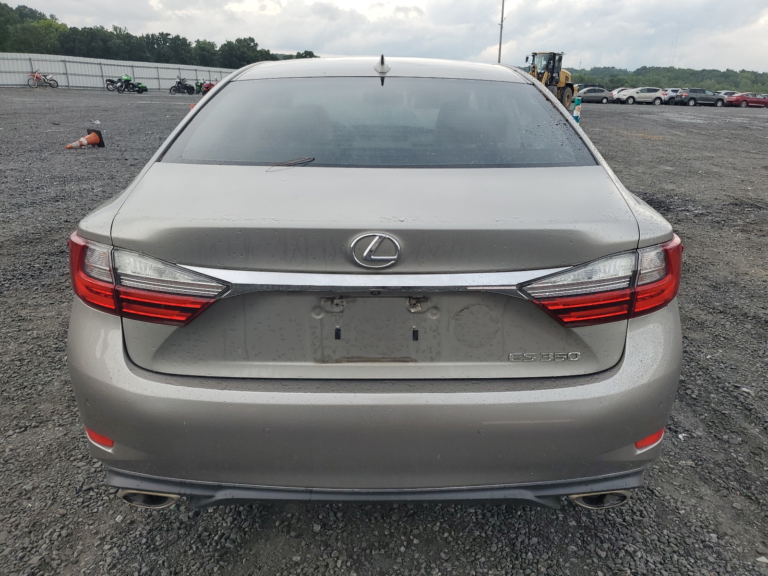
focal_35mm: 26
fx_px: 577
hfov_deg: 67.3
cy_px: 288
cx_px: 384
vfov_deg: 53.1
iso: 50
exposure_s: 1/667
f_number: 1.5
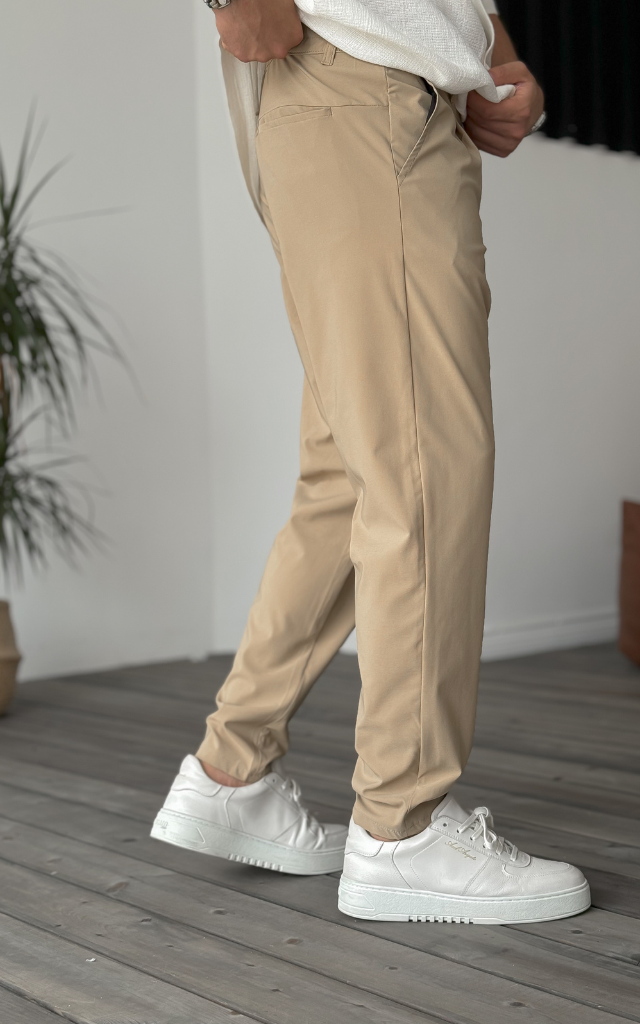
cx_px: 332
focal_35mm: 51
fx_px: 1423
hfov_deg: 25.3
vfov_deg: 39.6
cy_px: 511
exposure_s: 1/230
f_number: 1.8
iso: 64
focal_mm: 6.76
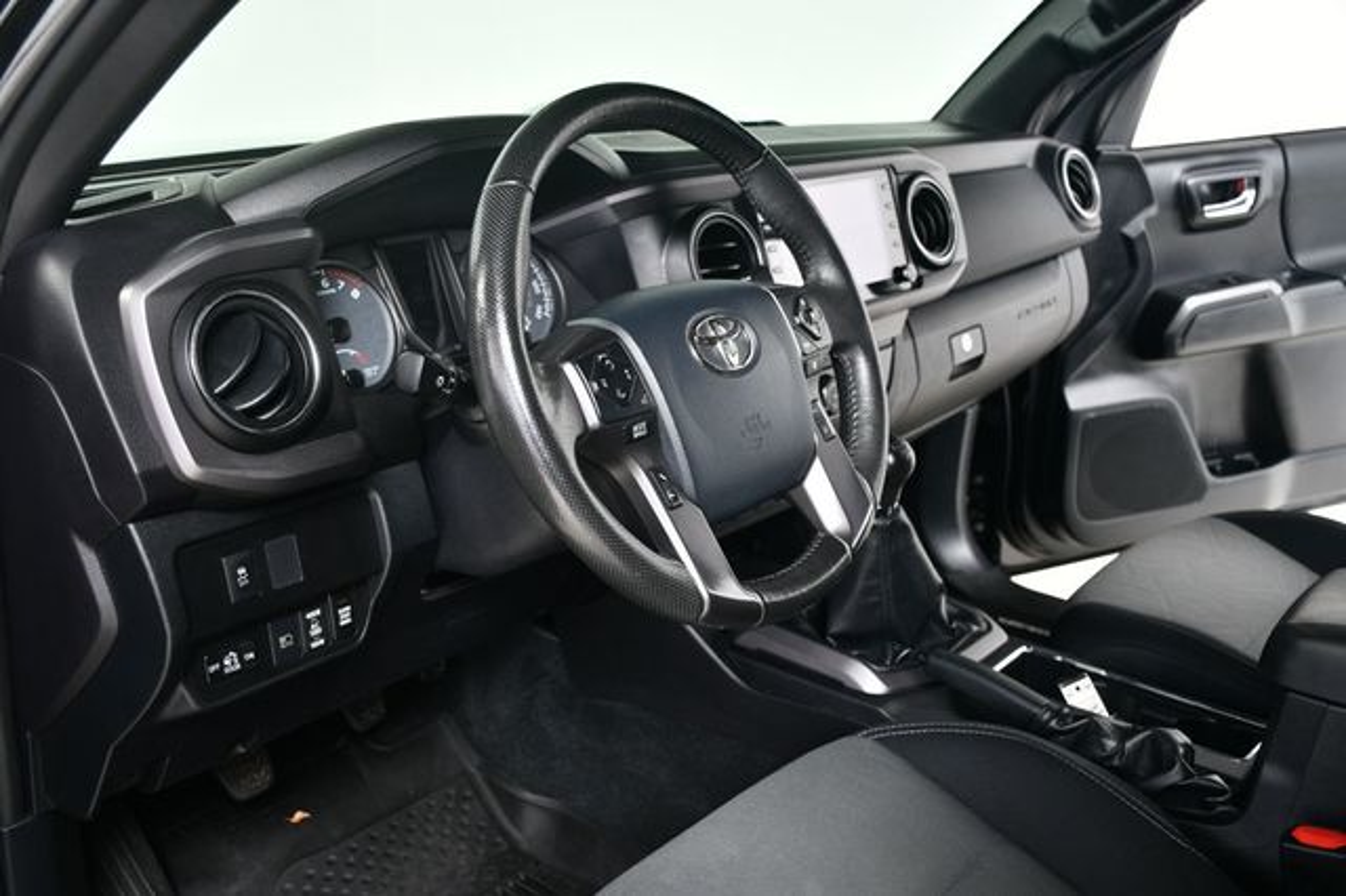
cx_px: 673
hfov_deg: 53.2
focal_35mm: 36
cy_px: 448
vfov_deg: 36.8
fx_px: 1345
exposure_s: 1/160
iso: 100
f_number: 4.5
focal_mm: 24
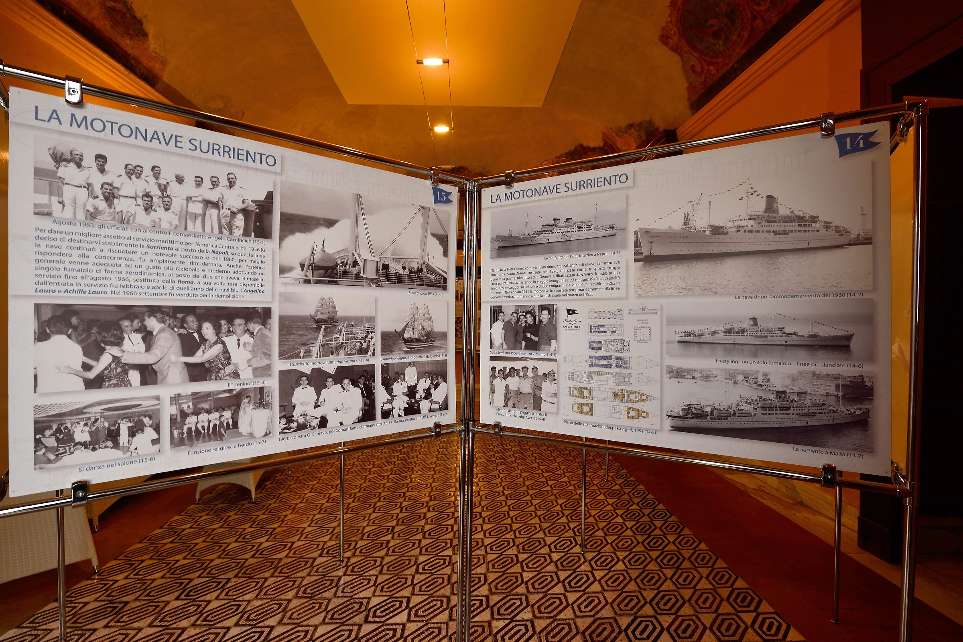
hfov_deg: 93.3
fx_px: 455
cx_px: 482
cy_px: 321
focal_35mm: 17
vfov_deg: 70.5
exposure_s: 1/60
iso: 900
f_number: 6.3
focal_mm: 17
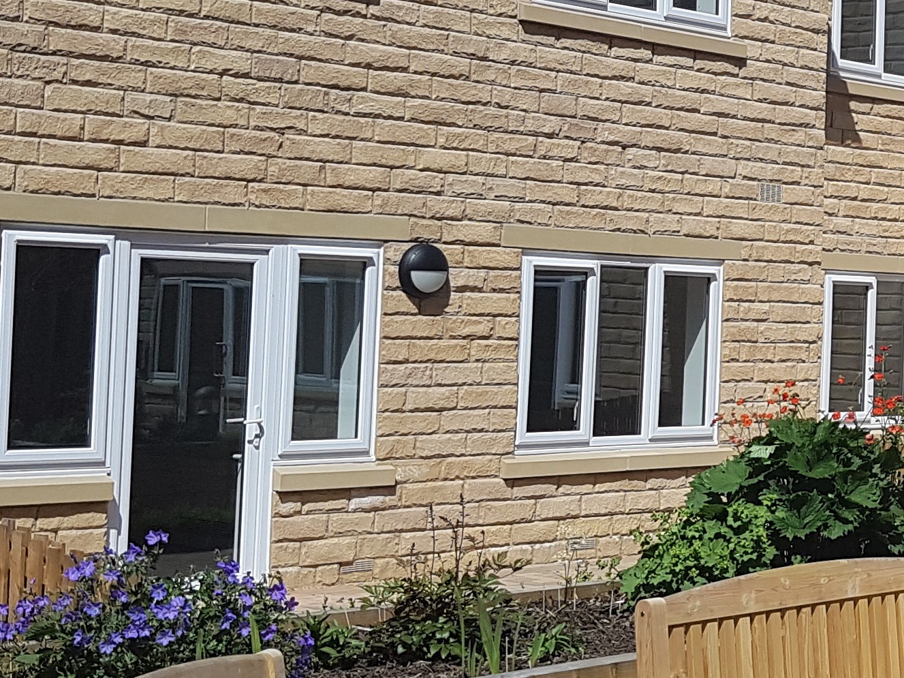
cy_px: 249
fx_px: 2063
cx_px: 1093
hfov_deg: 22.7
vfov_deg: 18.6
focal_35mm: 79
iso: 40
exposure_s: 1/3584
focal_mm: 4.2
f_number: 1.7
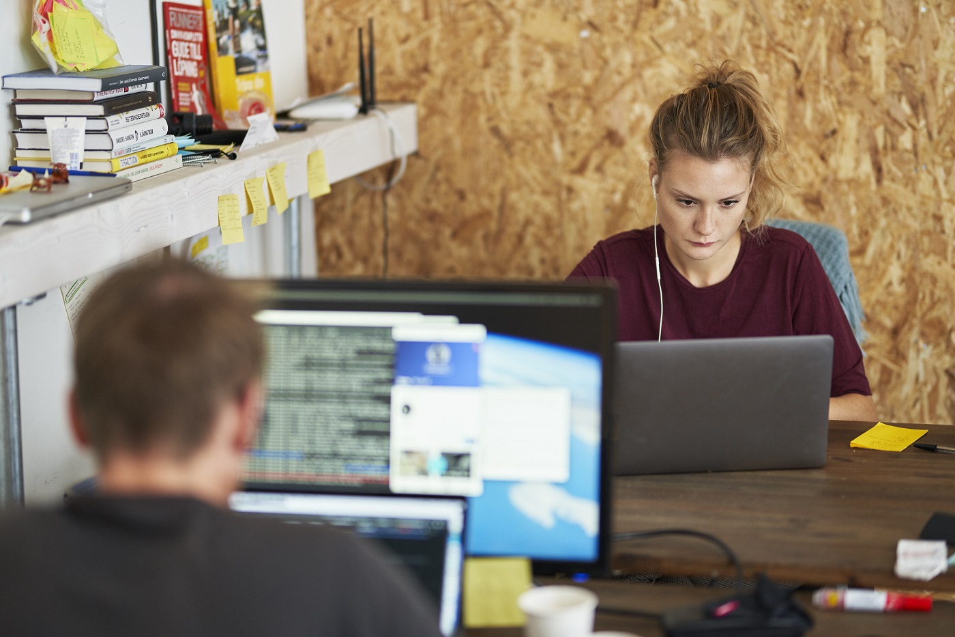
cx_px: 478
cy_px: 318
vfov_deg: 16.1
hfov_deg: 23.9
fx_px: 2254
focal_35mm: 85
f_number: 1.4
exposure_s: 1/125
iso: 250
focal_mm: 85
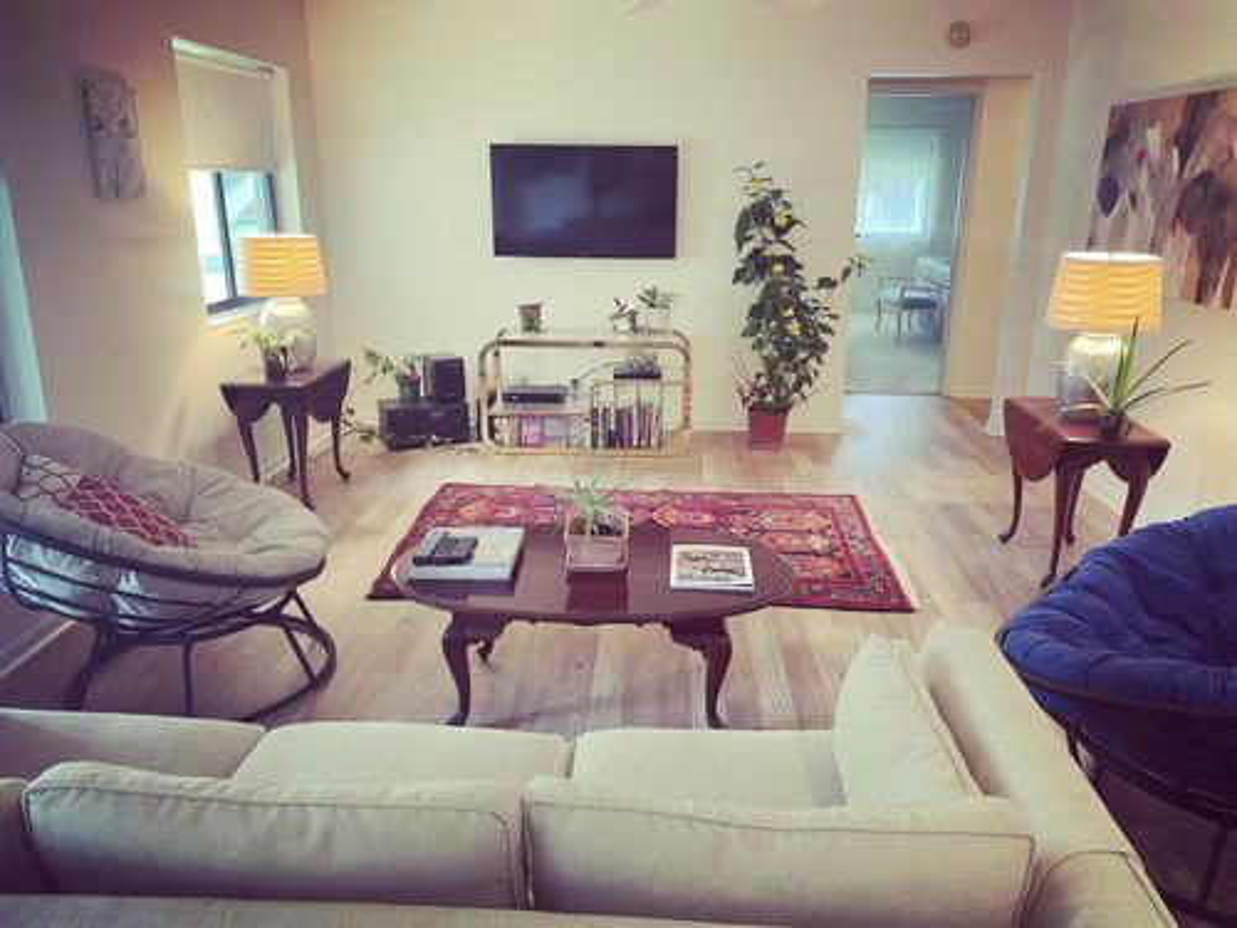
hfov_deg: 67.3
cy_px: 464
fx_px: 929
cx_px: 618
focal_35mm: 26
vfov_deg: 53.1
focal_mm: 4.2
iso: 125
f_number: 1.6
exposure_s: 1/60
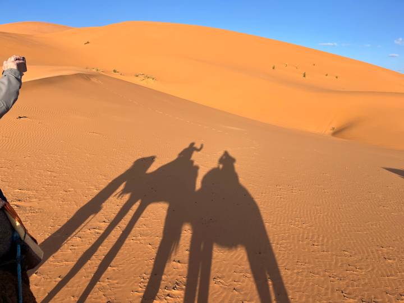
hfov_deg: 67.3
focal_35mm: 26
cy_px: 152
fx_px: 303
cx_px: 202
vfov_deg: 53.1
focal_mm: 5.1
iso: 50
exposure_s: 1/2899
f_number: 1.6
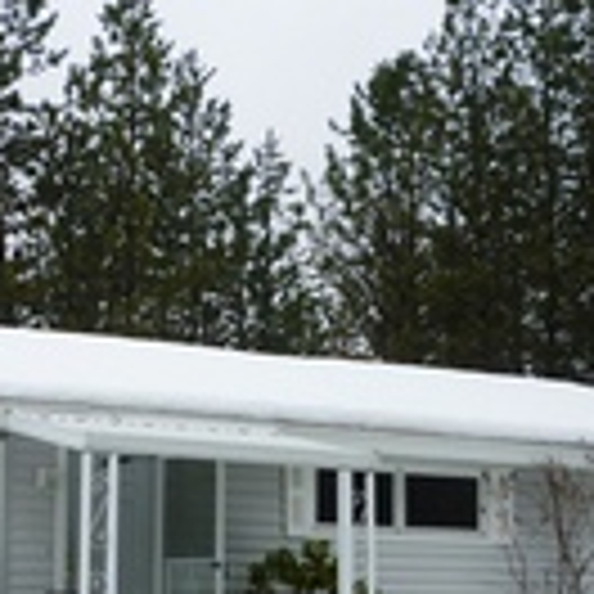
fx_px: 1301
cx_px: 194
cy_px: 508
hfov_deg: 25.6
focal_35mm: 67
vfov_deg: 25.1
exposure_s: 1/400
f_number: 3.3
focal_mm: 5.2
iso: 80
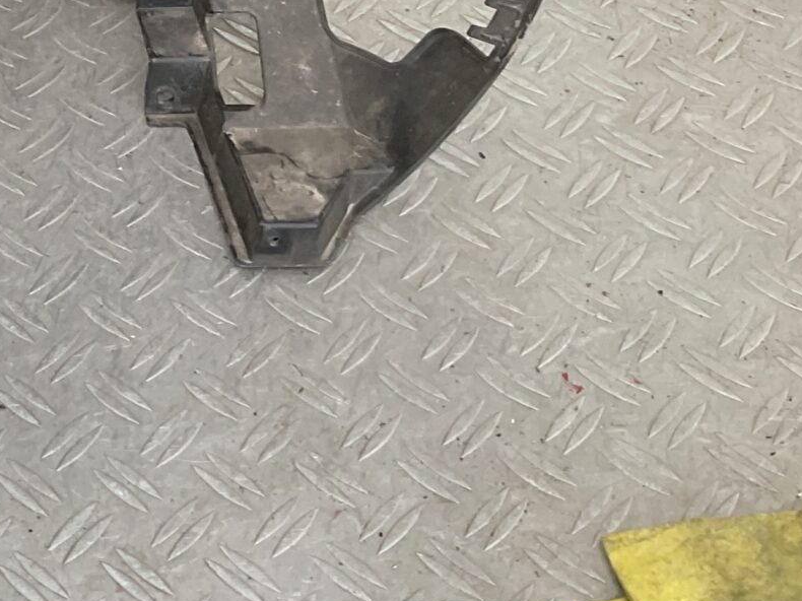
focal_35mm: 94
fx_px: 2177
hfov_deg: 19.3
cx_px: -235
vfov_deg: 14.4
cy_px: -360
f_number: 1.8
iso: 16
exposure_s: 1/124
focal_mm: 3
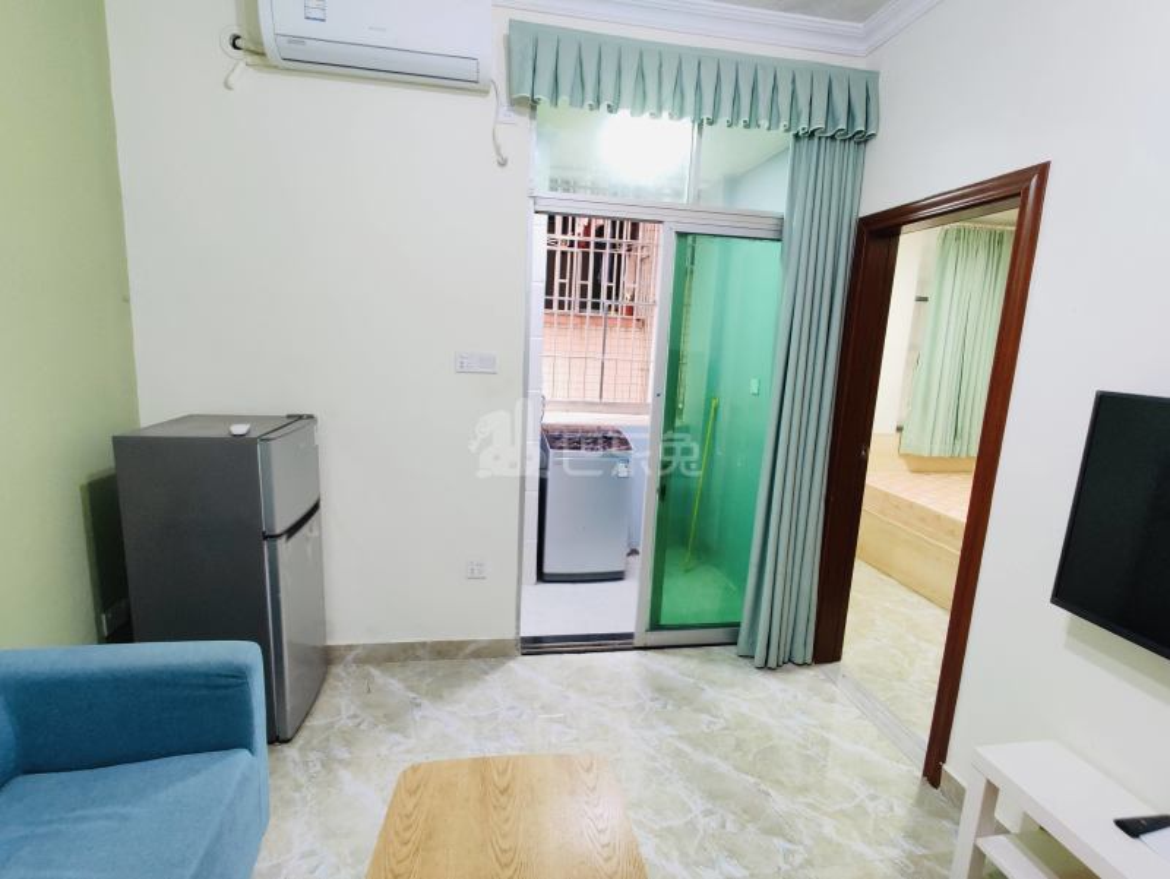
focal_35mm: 13
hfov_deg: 106.1
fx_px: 440
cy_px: 440
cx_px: 585
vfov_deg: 90.0
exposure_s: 1/33
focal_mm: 2.25
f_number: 2.2
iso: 1243
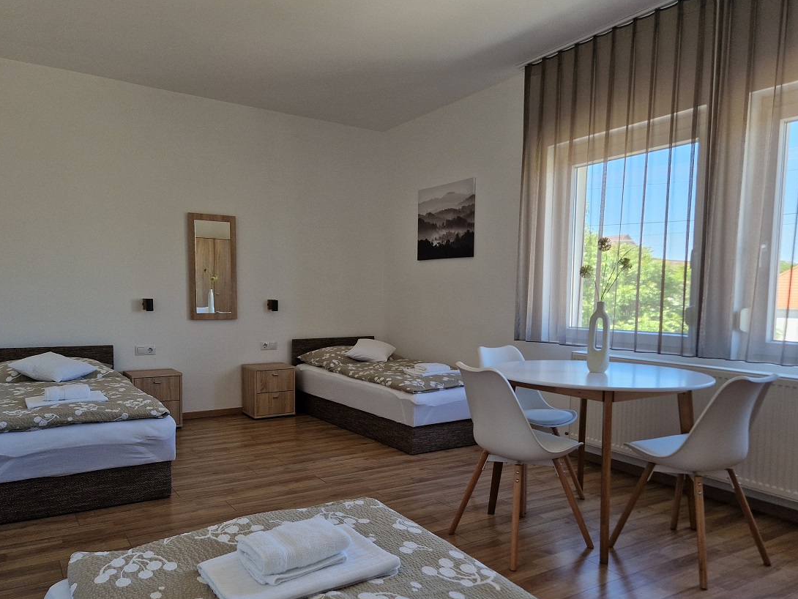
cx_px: 414
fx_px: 623
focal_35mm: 27
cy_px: 336
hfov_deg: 65.3
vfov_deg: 51.2
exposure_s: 1/180
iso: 125
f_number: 1.8
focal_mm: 5.4
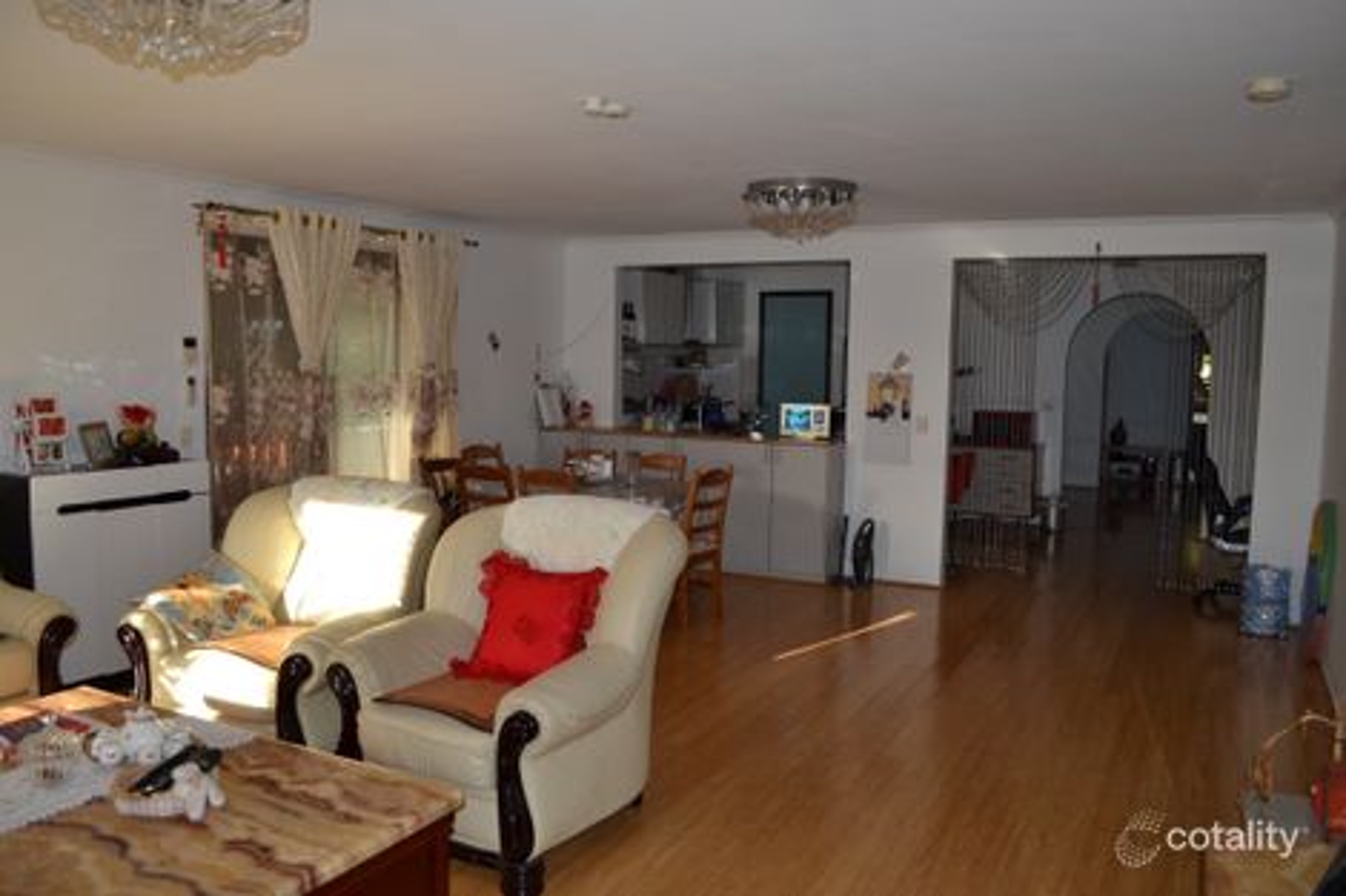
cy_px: 448
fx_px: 1009
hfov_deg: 67.4
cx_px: 673
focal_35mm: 27
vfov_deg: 47.9
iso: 200
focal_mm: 18
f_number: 4
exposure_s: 1/125
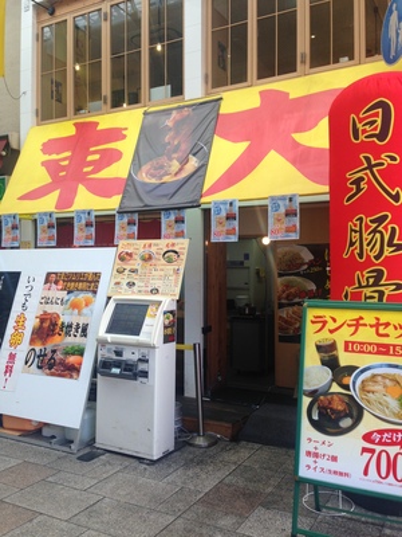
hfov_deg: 42.9
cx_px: 201
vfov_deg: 55.4
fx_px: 511
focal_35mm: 33
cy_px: 268
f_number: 2.4
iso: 50
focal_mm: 4.12
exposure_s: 1/120
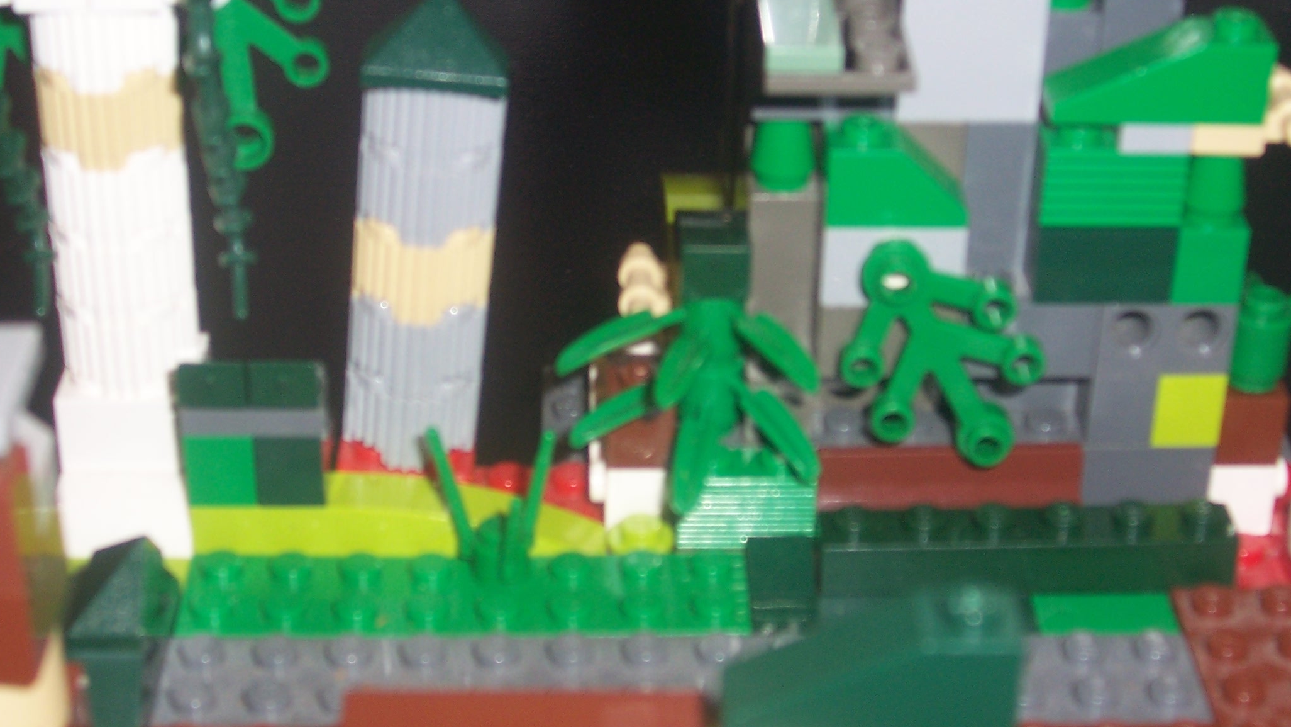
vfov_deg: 16.8
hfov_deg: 29.4
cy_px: 317
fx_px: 2465
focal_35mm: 72
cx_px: 634
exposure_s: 1/60
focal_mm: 8.6
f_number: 3.4
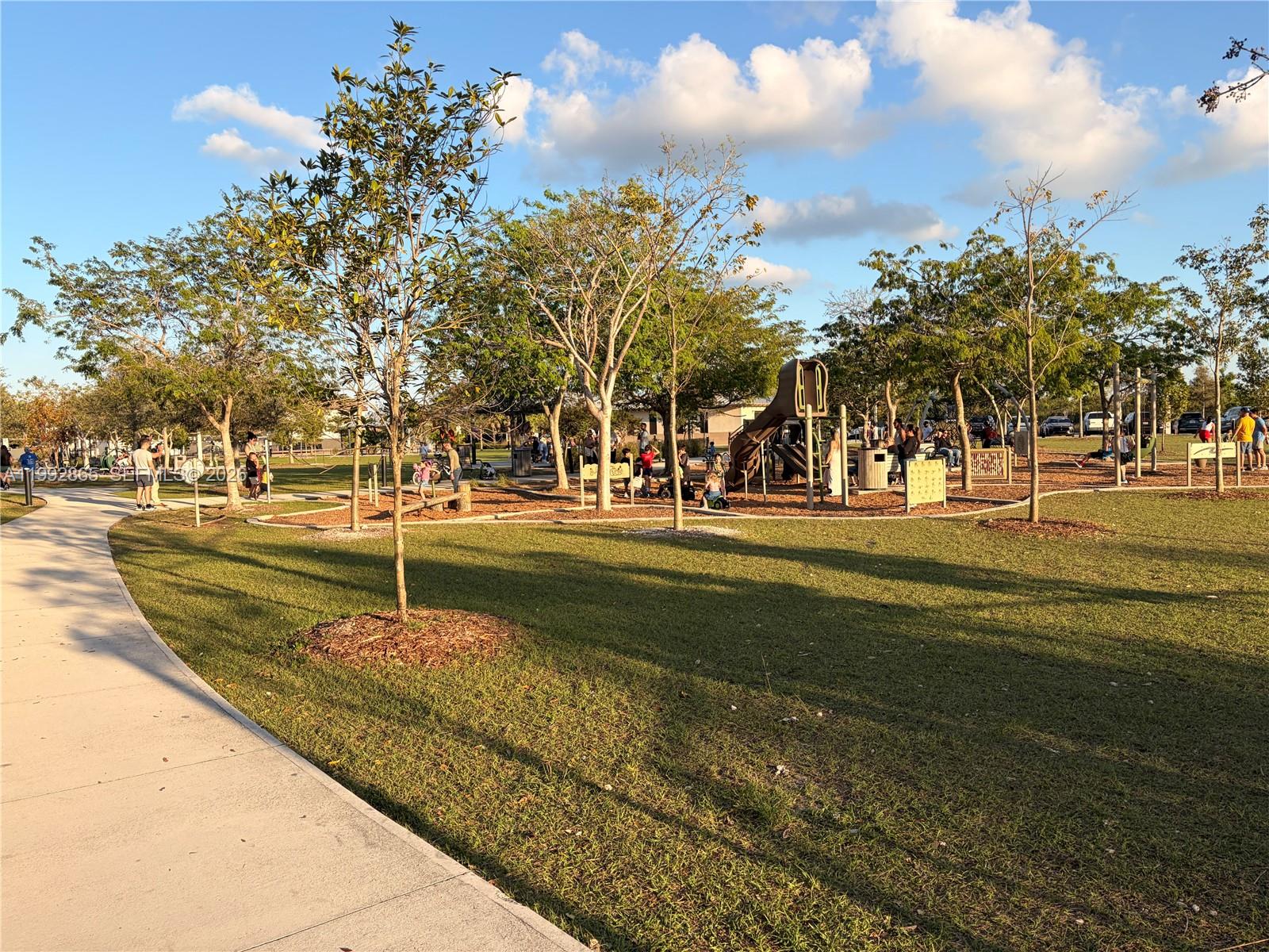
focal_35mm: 26
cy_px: 476
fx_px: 953
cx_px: 634
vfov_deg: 53.1
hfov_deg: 67.3
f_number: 1.6
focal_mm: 5.96
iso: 50
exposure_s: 1/1364
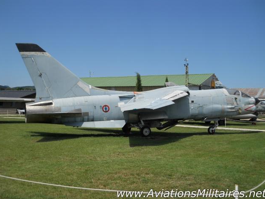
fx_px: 322
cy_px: 100
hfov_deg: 44.8
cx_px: 134
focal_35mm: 42
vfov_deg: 34.4
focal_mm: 6.72
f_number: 5.5
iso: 80
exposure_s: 1/500
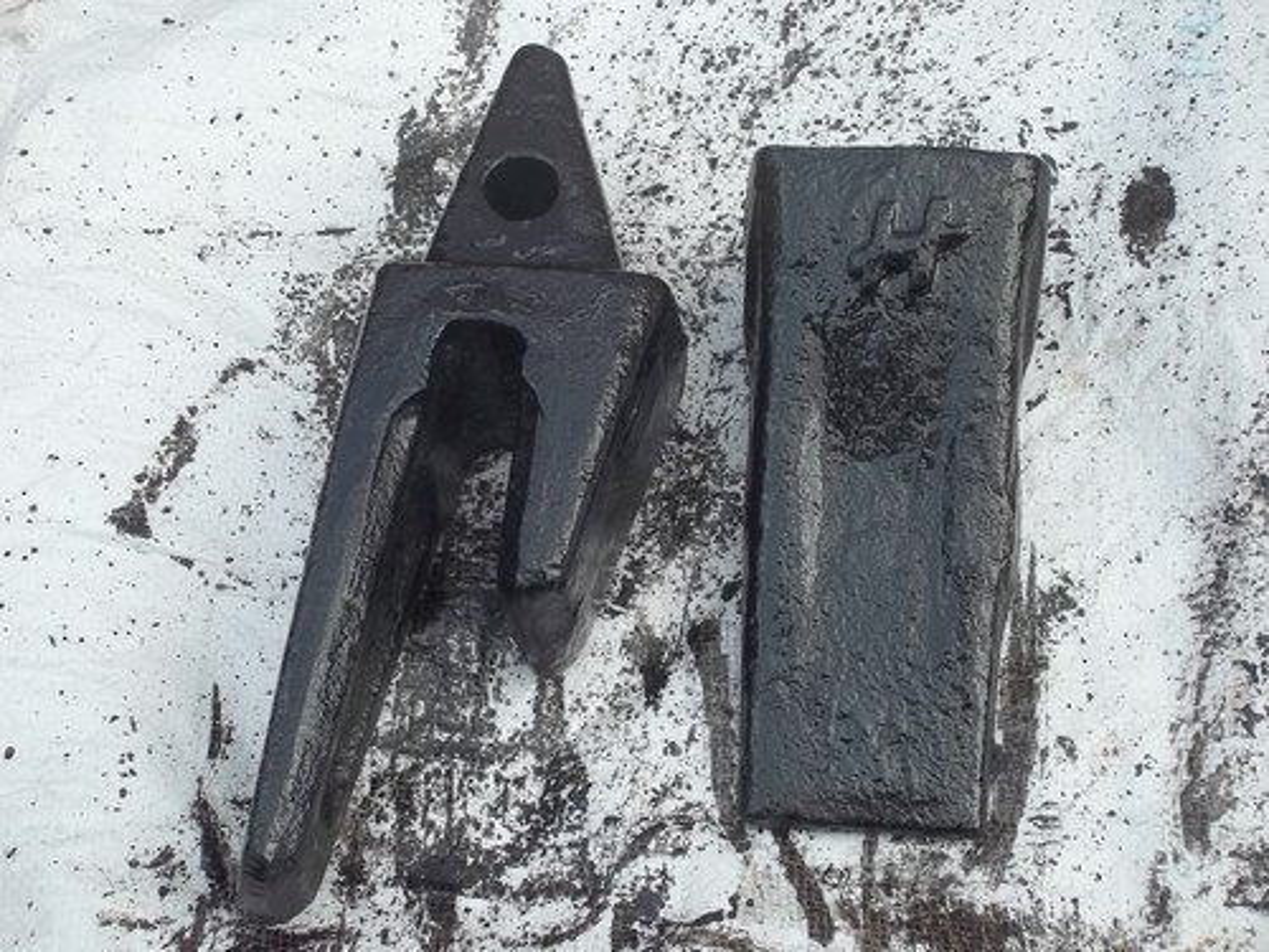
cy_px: 476
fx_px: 2566
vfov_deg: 21.0
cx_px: 634
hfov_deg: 27.8
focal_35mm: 70
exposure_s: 1/320
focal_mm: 12.5
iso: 64
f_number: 4.4
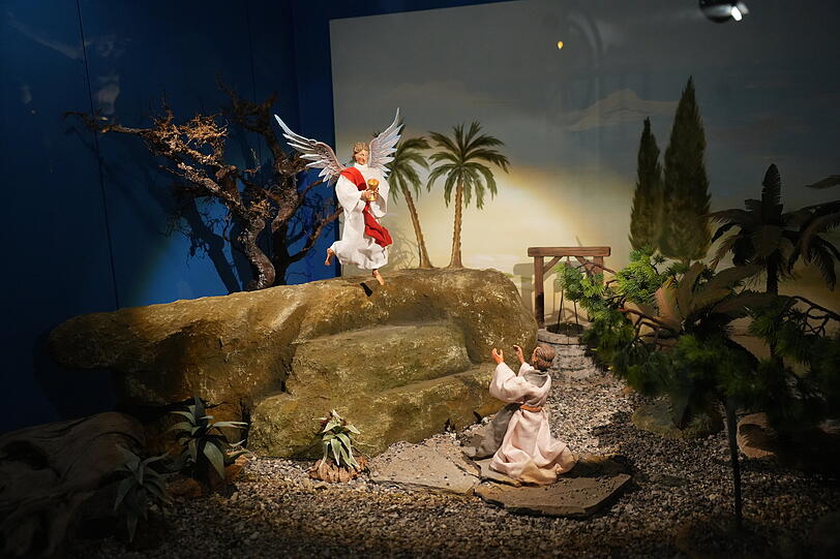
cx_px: 420
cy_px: 280
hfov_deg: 60.3
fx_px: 723
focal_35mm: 31
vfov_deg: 42.3
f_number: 4
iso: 4000
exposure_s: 1/160
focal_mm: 31
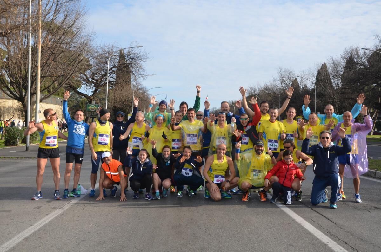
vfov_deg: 34.1
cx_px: 190
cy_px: 126
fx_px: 412
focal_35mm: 39
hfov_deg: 49.6
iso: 100
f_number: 6.3
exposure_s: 1/250
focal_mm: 26
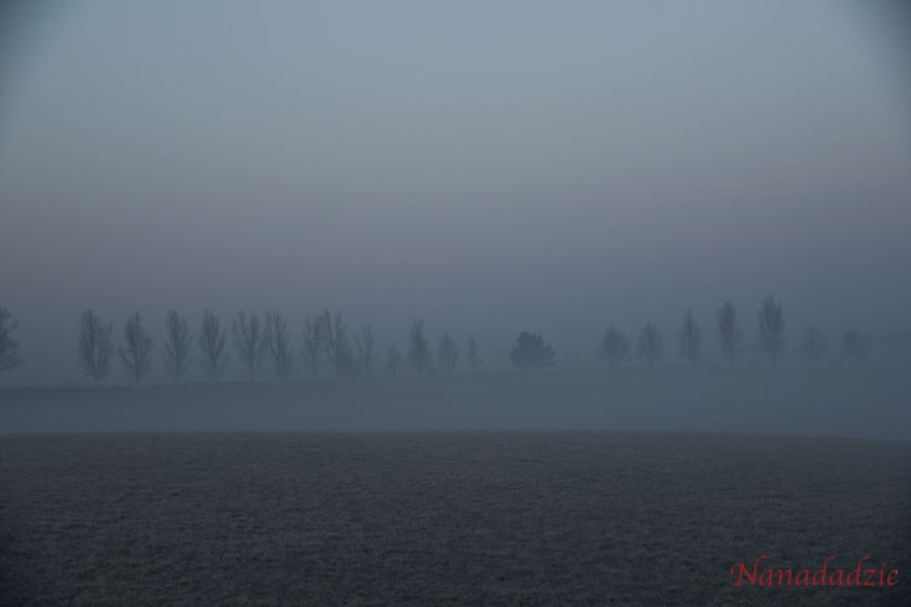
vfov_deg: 17.5
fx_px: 1974
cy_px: 304
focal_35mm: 78
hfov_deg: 26.0
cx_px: 456
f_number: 7.1
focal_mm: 78
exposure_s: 1/160
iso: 125
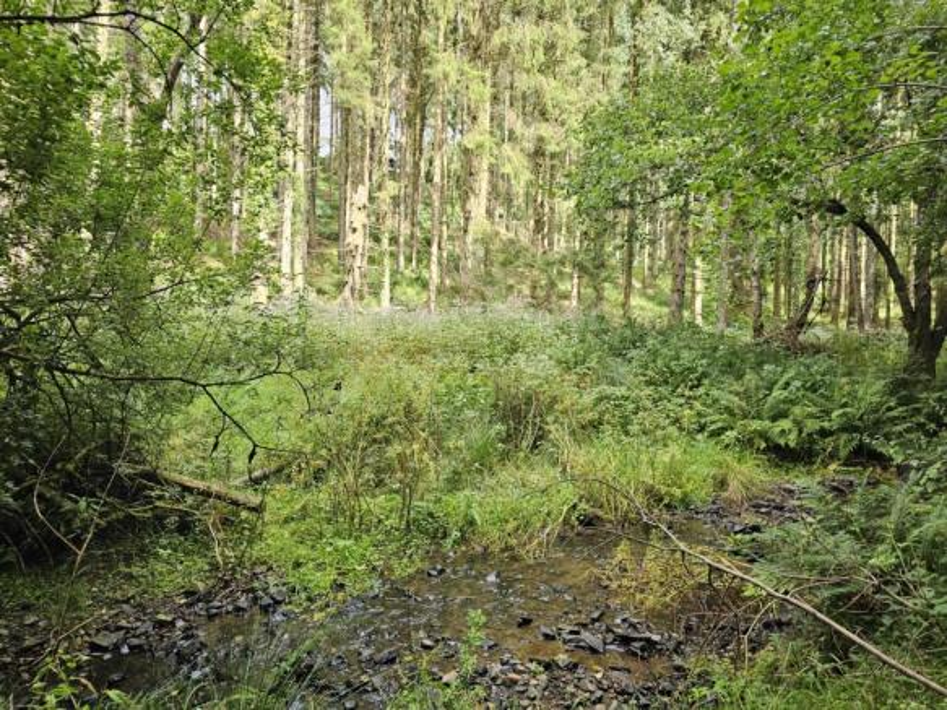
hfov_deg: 73.9
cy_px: 355
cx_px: 474
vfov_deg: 58.9
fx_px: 629
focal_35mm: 23
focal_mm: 6.3
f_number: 1.7
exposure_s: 1/180
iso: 32
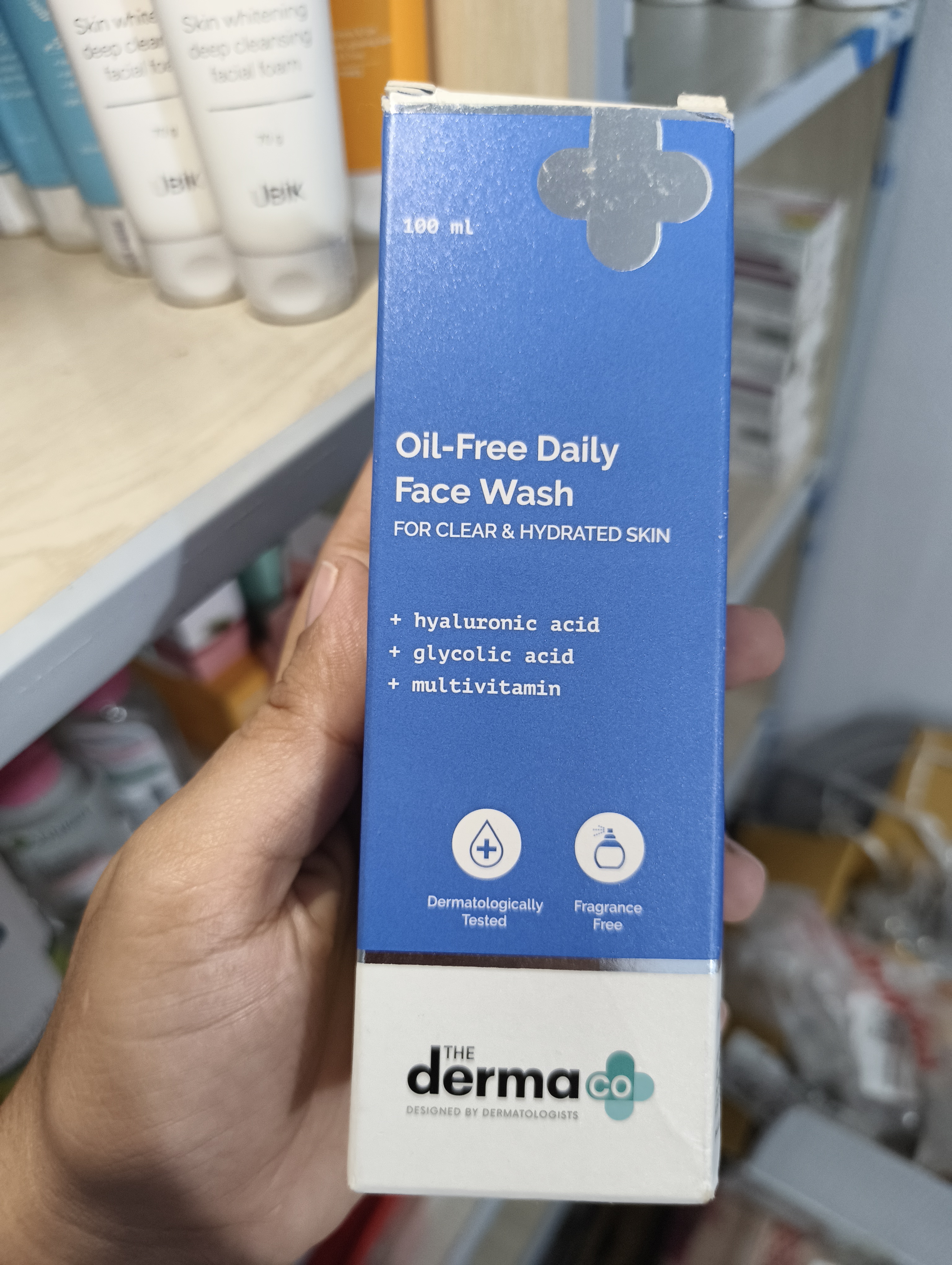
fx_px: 878
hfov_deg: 56.9
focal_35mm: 24
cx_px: 476
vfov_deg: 71.5
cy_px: 632
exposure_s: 1/50
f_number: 1.87
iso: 1137
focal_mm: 5.56
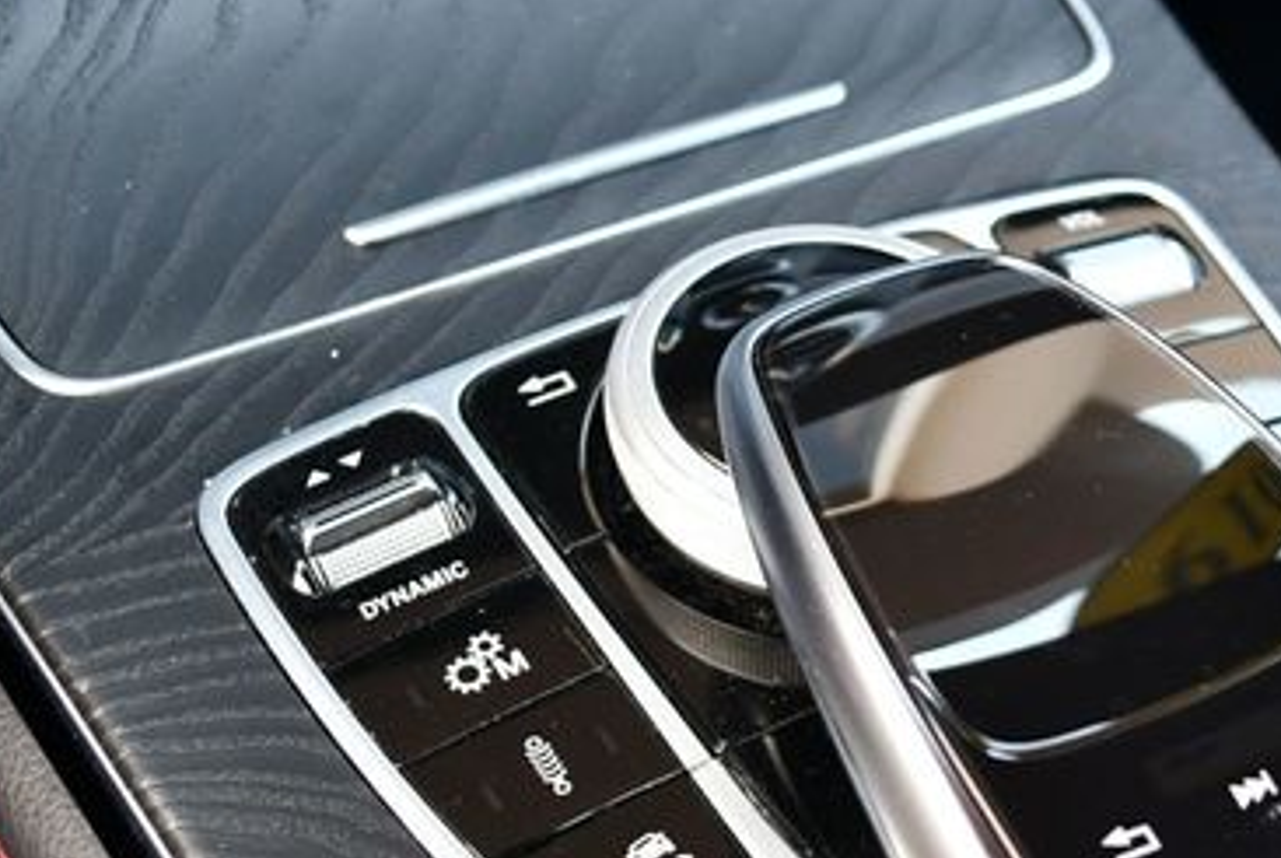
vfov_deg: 21.6
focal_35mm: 63
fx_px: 2244
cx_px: 910
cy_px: 546
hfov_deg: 31.5
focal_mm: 18
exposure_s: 1/200
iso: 800
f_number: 3.5
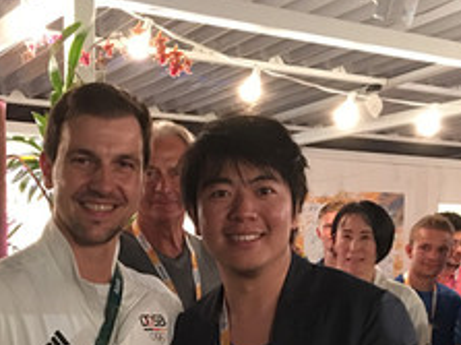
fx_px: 865
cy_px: 365
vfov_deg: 21.6
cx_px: 165
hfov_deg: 29.7
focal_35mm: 65
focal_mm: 4.15
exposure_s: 1/4
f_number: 2.2
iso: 80
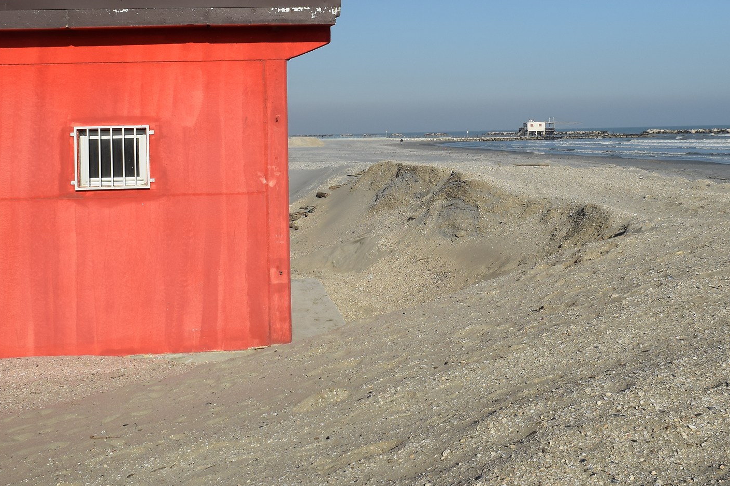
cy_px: 112
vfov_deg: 28.7
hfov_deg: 42.7
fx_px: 933
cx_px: 391
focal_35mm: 46
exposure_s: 1/500
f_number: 8
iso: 200
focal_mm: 18
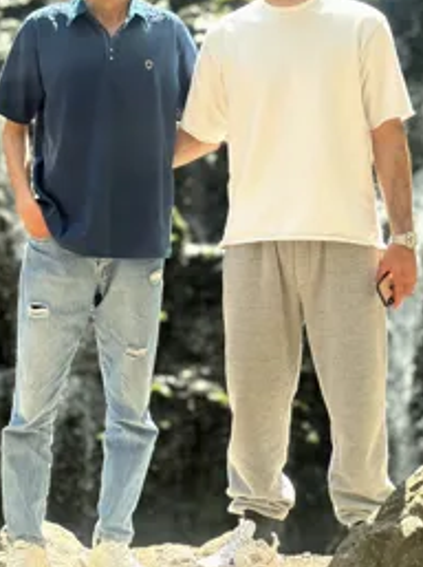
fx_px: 1960
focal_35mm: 120
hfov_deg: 12.3
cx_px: 214
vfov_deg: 16.4
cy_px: 214
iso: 40
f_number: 2.8
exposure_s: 1/122
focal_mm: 9
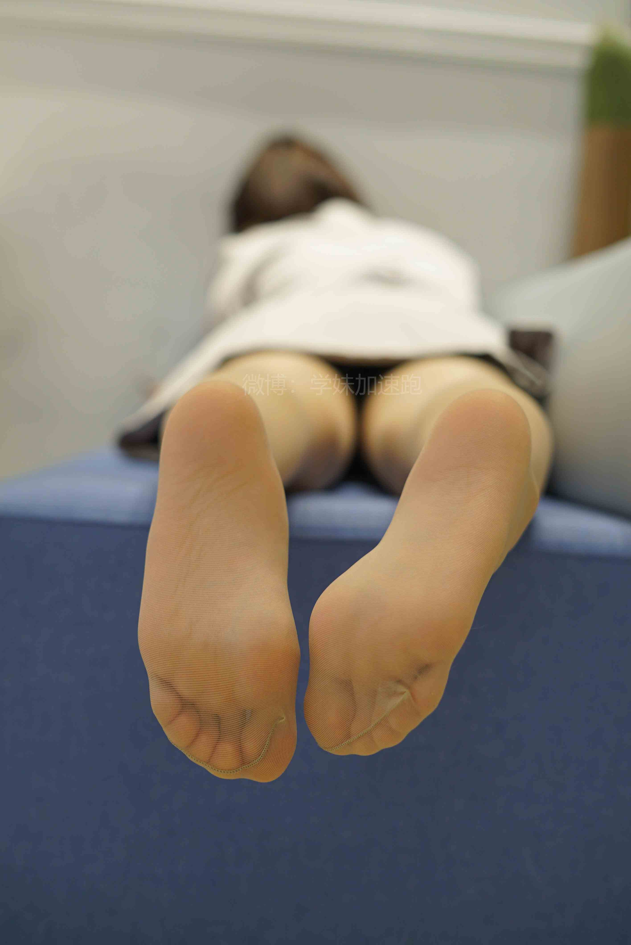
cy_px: 472
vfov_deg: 39.6
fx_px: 1313
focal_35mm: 50
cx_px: 316
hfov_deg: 27.0
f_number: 2.8
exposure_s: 1/60
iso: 400
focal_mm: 50
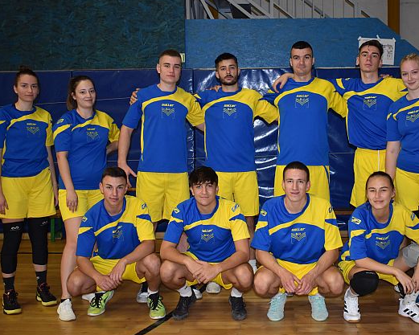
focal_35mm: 45
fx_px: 558
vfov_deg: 33.4
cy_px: 165
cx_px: 254
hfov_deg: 40.9
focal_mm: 26
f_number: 4
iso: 900
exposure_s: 1/125
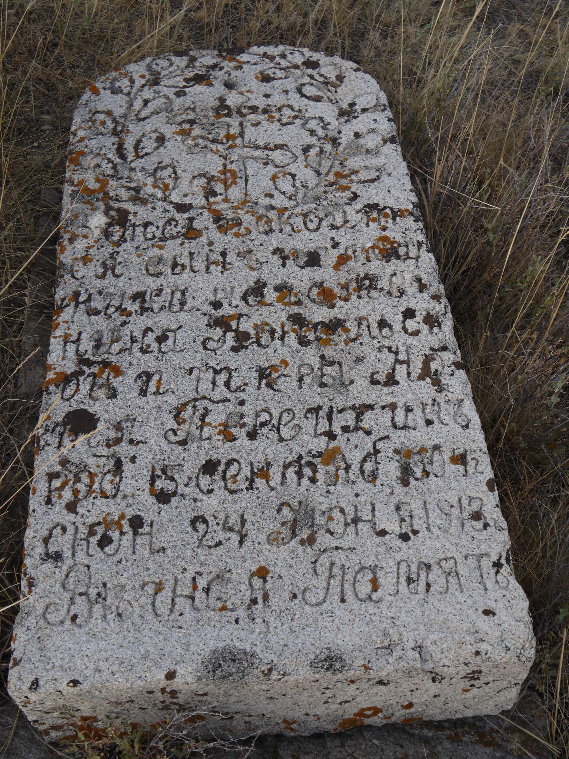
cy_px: 380
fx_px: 877
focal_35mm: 40
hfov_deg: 36.0
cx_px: 284
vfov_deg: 46.8
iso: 160
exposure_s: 1/160
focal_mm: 20
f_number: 5
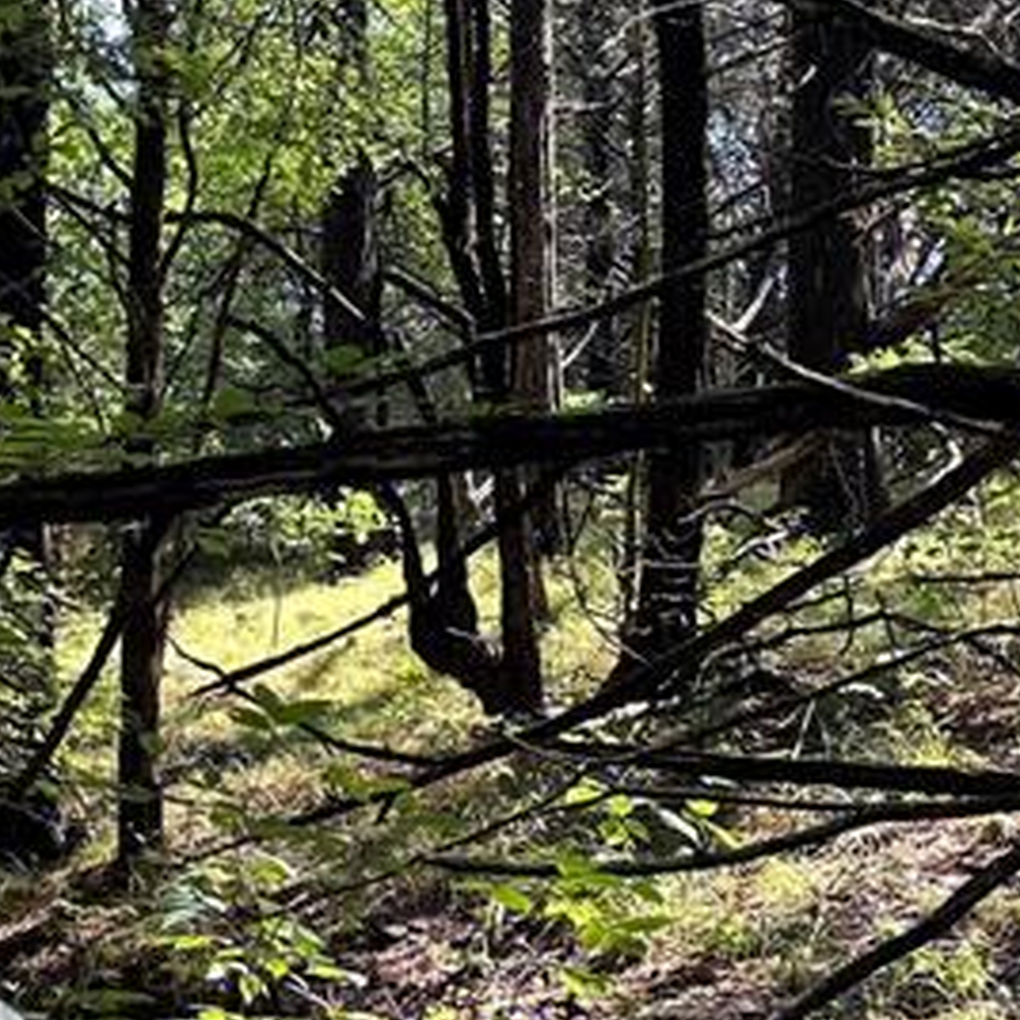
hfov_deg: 17.4
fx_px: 2700
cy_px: 632
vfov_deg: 21.3
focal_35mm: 81
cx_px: -811
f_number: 1.78
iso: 80
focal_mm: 6.86
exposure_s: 1/256
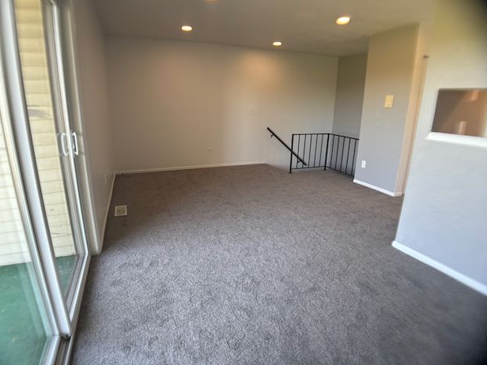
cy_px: 176
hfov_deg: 65.3
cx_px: 236
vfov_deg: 51.3
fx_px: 380
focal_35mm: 27
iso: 125
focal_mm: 5.96
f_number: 1.6
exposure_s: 1/120
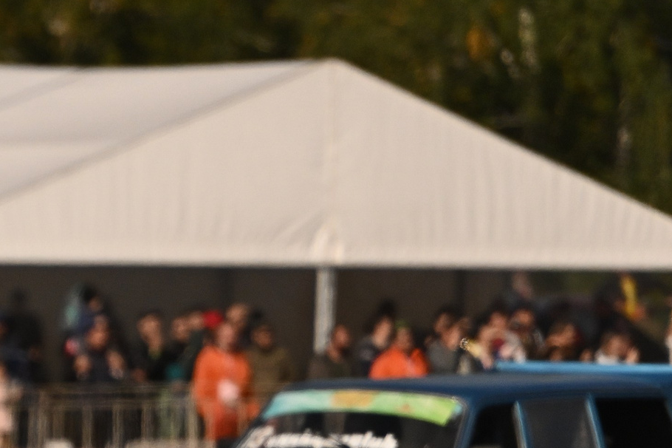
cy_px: 589
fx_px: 15748
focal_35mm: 844
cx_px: -185
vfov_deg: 1.6
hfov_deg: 2.4
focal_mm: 200
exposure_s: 1/32000
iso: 640
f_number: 2.8
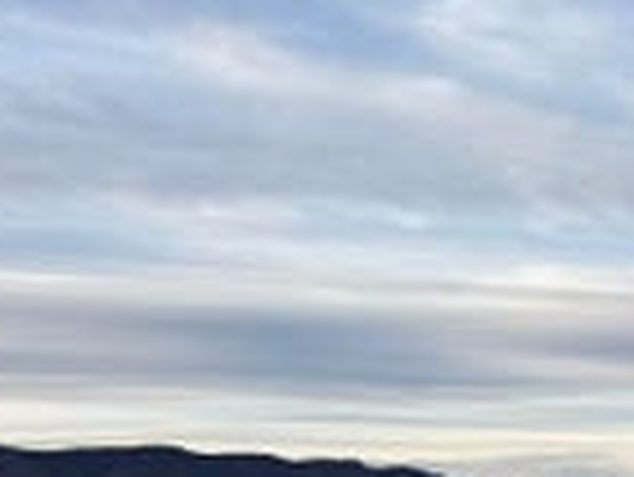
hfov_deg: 14.2
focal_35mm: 109
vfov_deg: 13.1
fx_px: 1998
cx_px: 1371
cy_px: 648
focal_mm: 6.76
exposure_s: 1/1059
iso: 80
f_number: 1.78
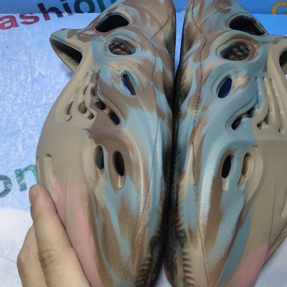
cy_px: 163
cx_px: 154
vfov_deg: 33.3
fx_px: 478
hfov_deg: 33.4
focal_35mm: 51
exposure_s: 1/100
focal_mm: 4.35
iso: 97
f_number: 1.79
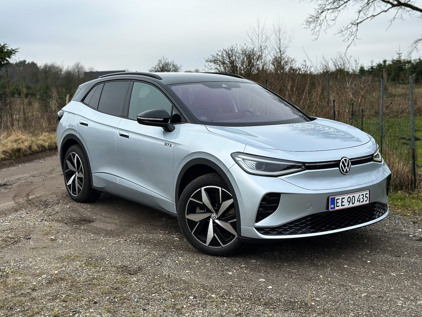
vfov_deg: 30.3
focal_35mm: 48
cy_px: 158
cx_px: 211
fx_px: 585
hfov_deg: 39.7
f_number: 1.8
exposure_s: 1/2500
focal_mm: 6.86
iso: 80
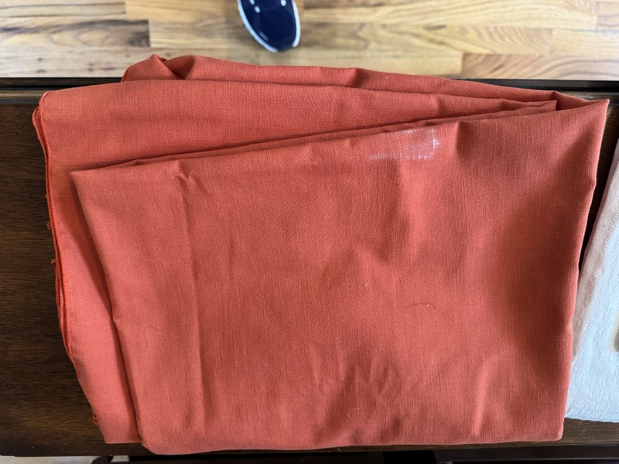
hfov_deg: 71.6
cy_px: 232
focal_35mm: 24
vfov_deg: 56.8
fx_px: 429
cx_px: 310
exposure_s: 1/60
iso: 400
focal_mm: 6.76
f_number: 1.78
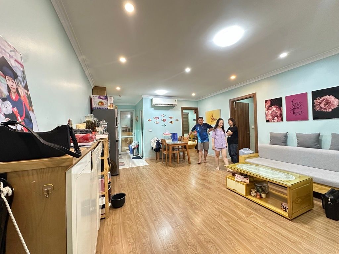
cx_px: 170
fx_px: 137
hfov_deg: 102.1
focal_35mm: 14
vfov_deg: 85.7
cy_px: 127
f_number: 2.2
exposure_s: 1/50
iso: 800
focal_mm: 2.22
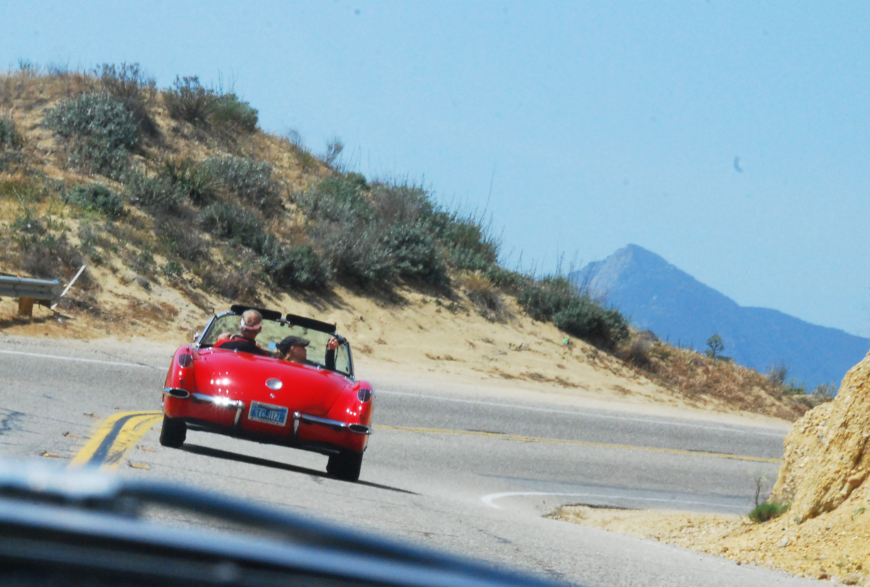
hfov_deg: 14.3
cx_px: 435
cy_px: 294
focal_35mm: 142
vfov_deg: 9.7
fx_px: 3457
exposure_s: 1/200
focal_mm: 95
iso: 800
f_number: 22
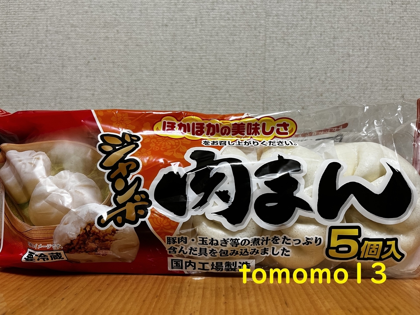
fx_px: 315
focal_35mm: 26
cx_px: 210
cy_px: 158
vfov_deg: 53.1
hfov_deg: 67.3
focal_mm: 5.1
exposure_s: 1/50
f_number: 1.6
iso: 80
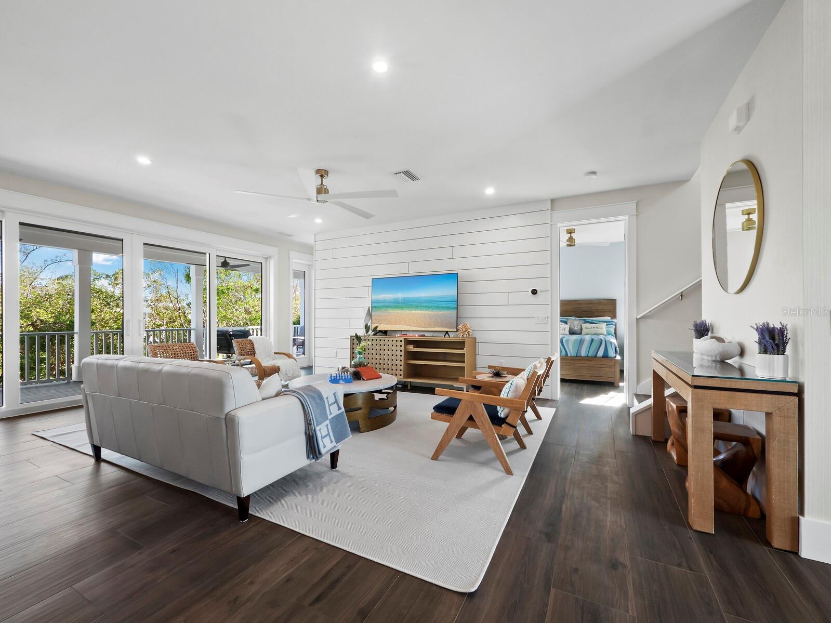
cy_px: 312
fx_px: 336
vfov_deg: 85.7
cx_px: 416
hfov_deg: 102.1
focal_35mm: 14
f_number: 11
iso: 400
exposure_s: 1/5
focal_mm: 7
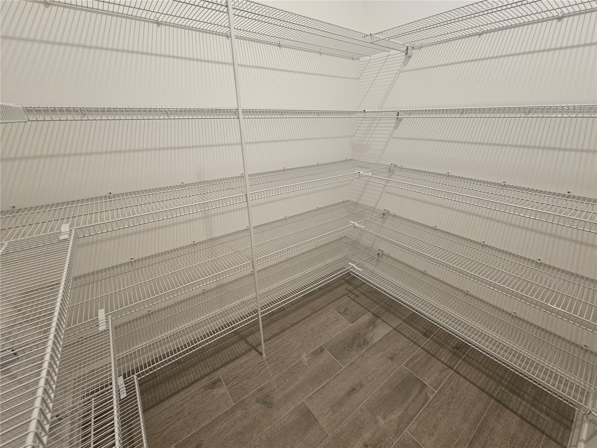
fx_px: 224
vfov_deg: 89.9
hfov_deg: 106.2
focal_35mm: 13
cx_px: 298
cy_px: 224
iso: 400
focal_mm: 2.2
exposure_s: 1/60
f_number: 2.2
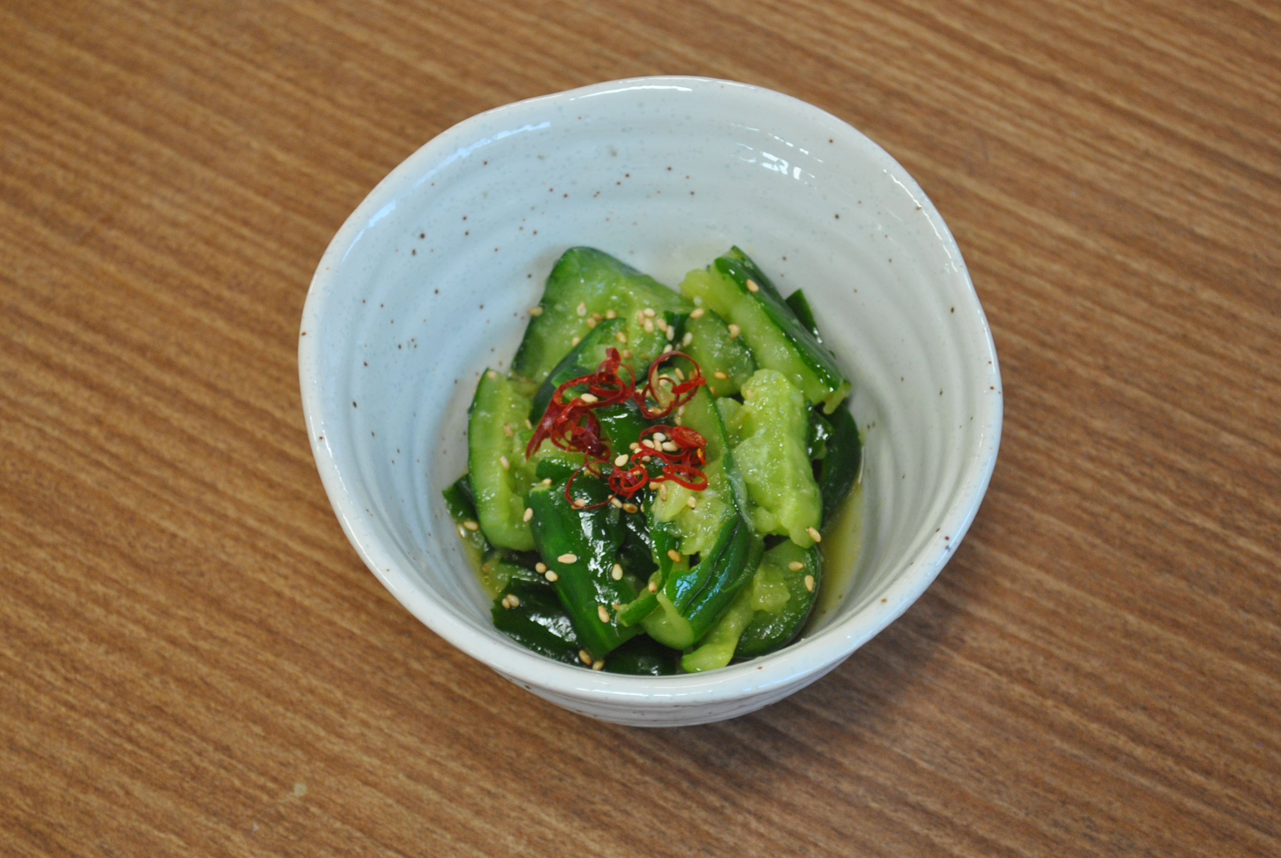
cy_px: 429
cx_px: 640
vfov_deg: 32.0
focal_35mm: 42
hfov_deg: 46.3
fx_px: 1496
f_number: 4.5
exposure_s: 1/25
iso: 400
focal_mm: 28
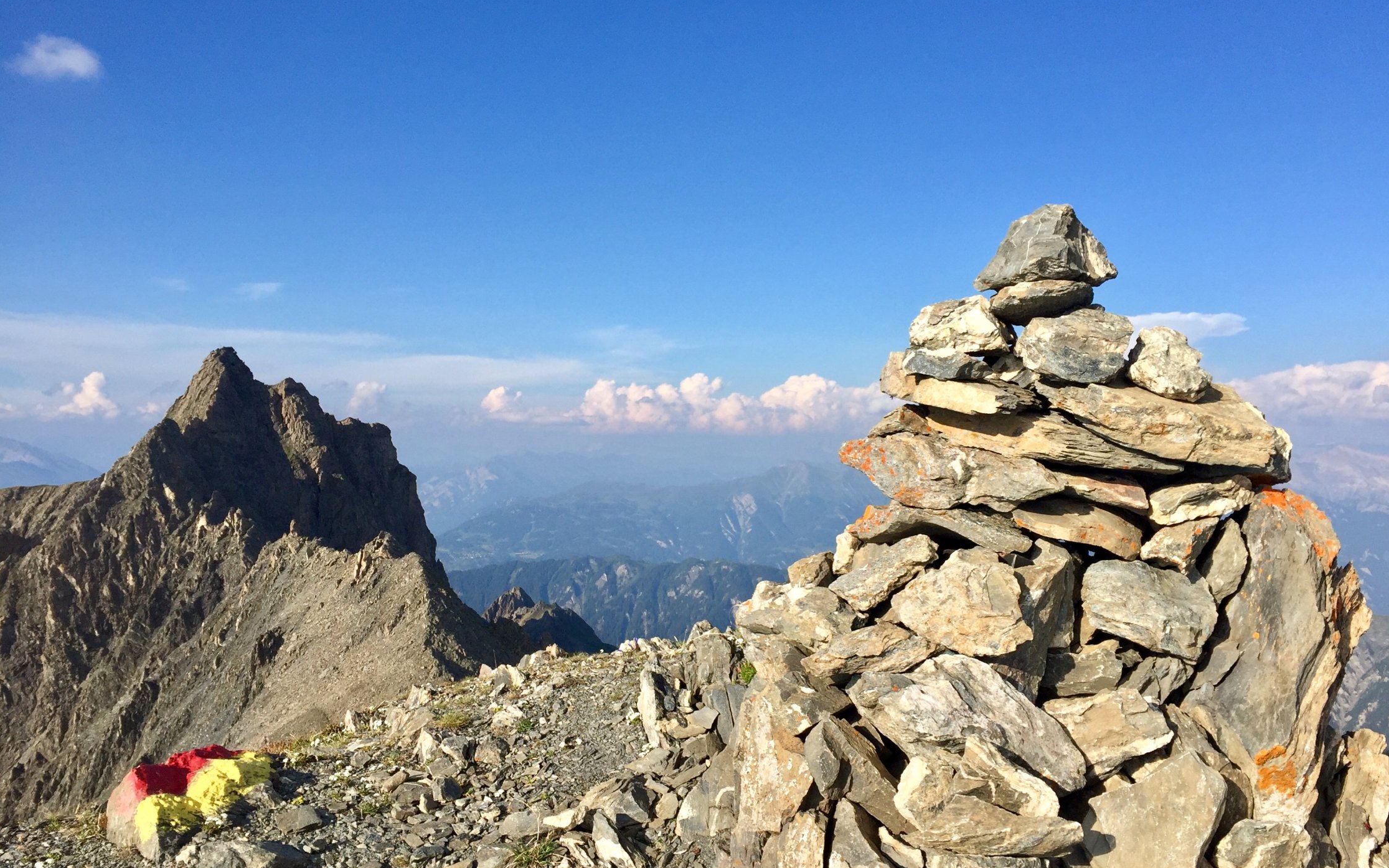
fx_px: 1174
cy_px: 472
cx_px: 699
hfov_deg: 61.2
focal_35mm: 31
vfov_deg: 40.6
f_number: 2.2
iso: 32
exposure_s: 1/2475
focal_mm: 4.15
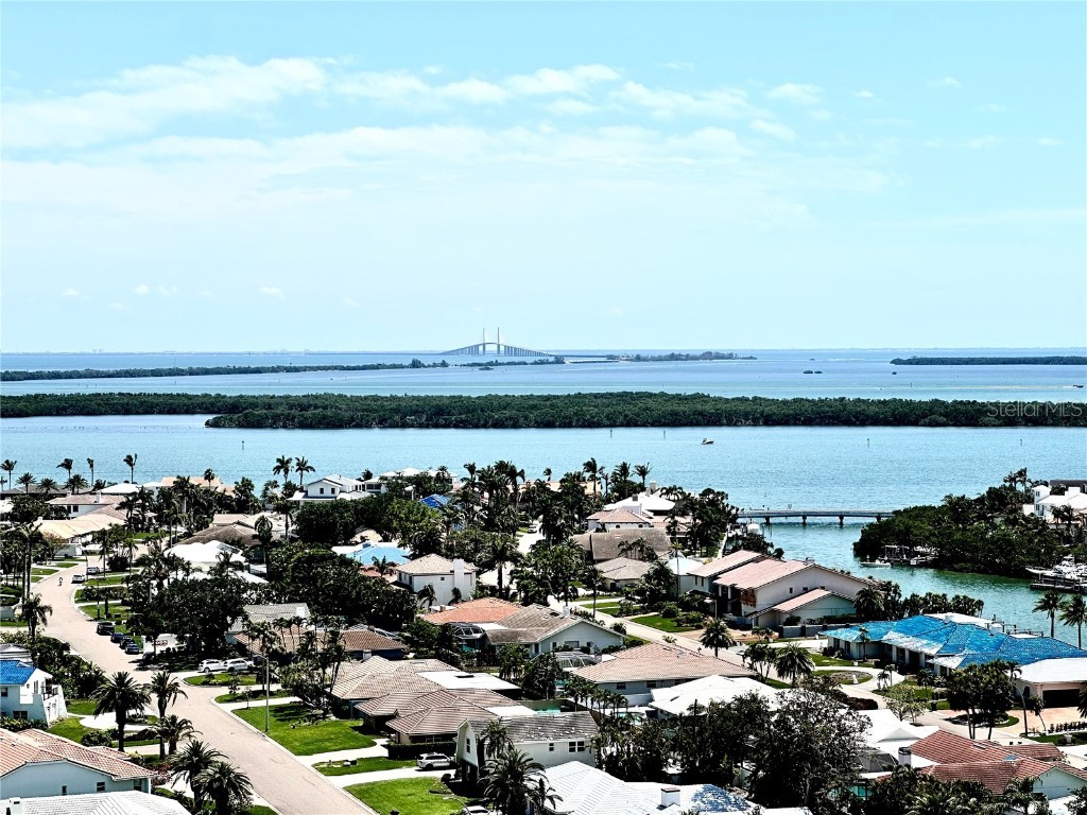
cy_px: 408
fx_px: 2418
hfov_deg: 25.3
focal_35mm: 77
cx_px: 544
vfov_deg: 19.1
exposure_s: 1/1167
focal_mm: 9
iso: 32
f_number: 2.8
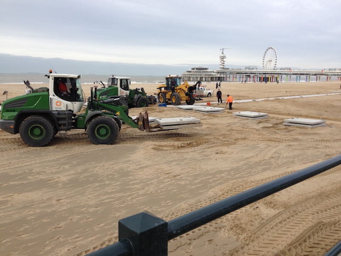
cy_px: 128
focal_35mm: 33
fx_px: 325
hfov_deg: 55.4
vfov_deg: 42.9
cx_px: 170
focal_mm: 4.12
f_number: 2.4
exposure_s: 1/985
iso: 50
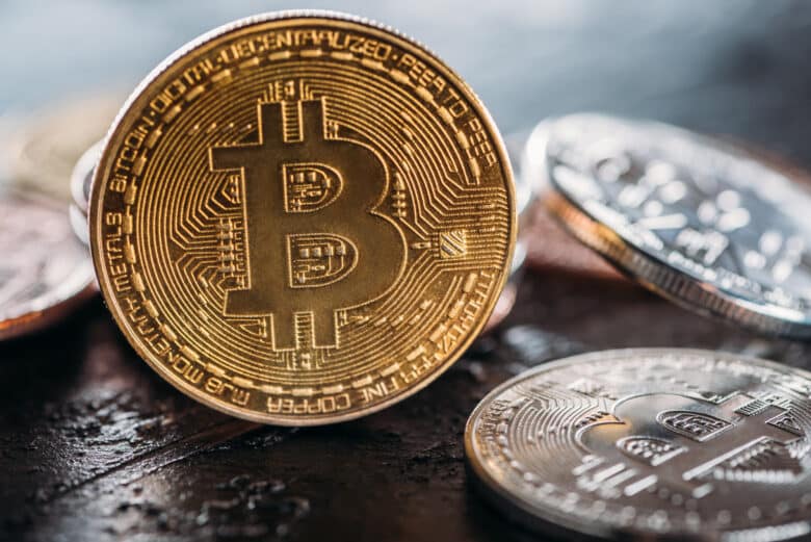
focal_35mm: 105
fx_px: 2367
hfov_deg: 19.4
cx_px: 406
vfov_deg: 13.1
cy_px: 271
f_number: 9
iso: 400
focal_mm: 105
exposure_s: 1/160
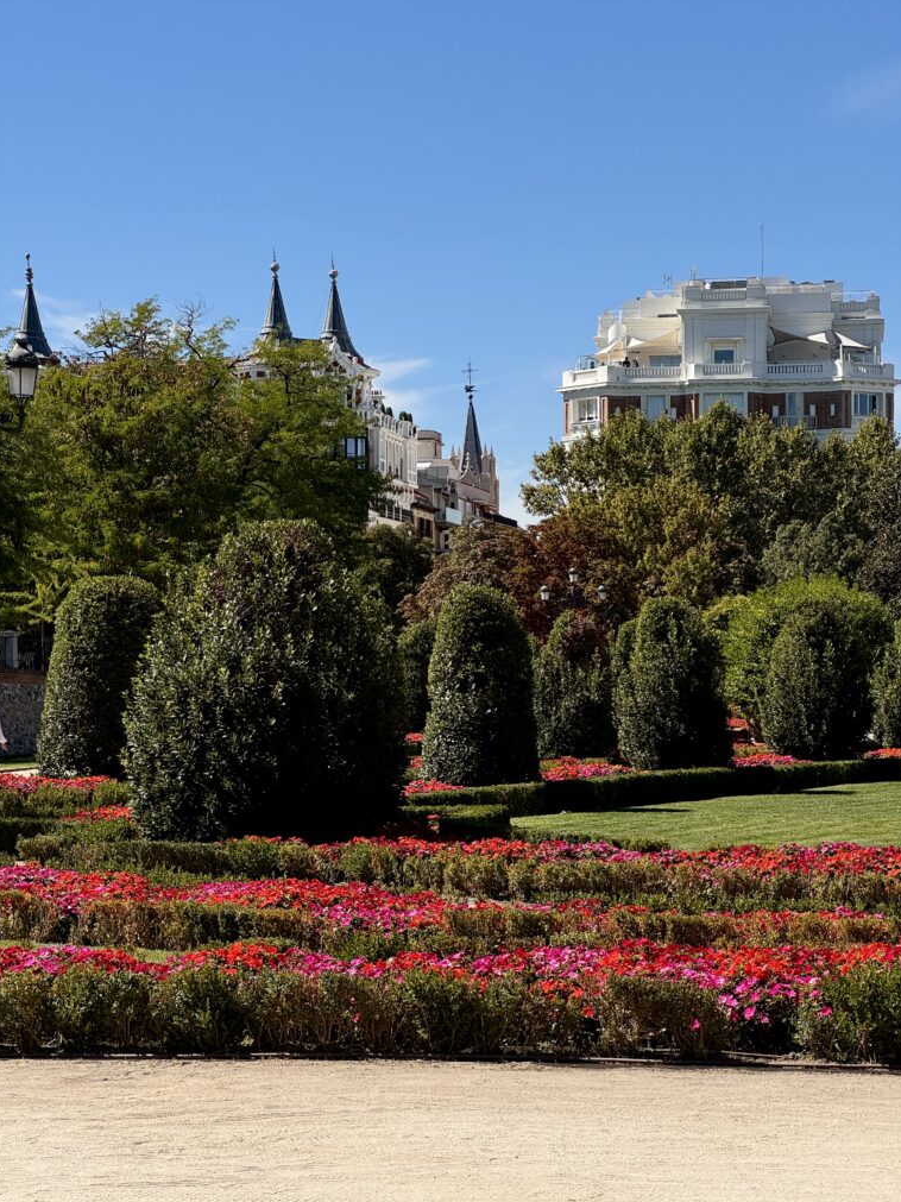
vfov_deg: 25.0
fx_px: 2708
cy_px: 603
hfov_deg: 18.9
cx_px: 452
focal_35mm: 78
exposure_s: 1/1393
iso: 25
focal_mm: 9
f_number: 2.8
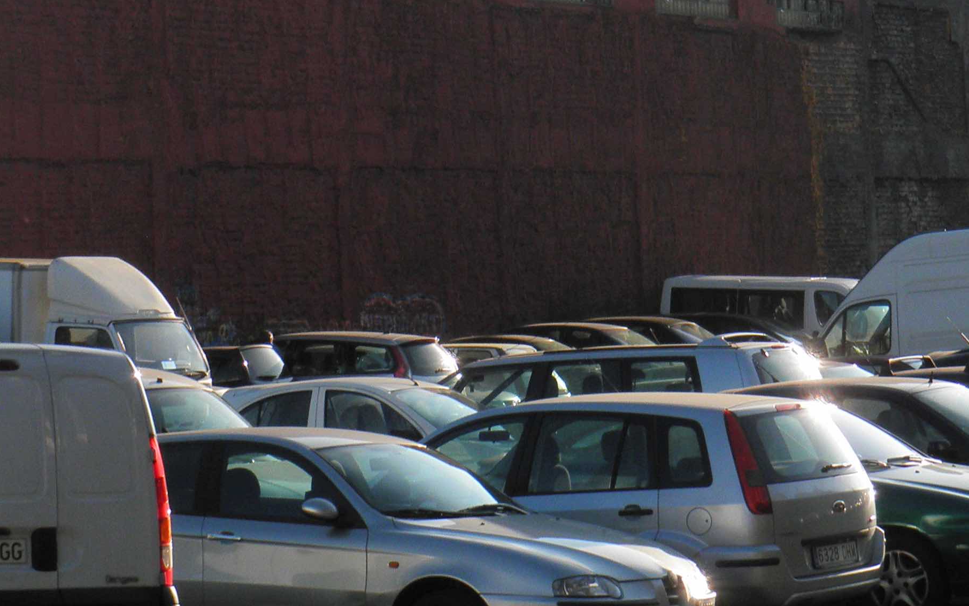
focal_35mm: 148
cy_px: -229
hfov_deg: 14.1
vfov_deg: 8.7
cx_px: 409
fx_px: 3908
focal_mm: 10.4
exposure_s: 1/500
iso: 80
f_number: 4.5
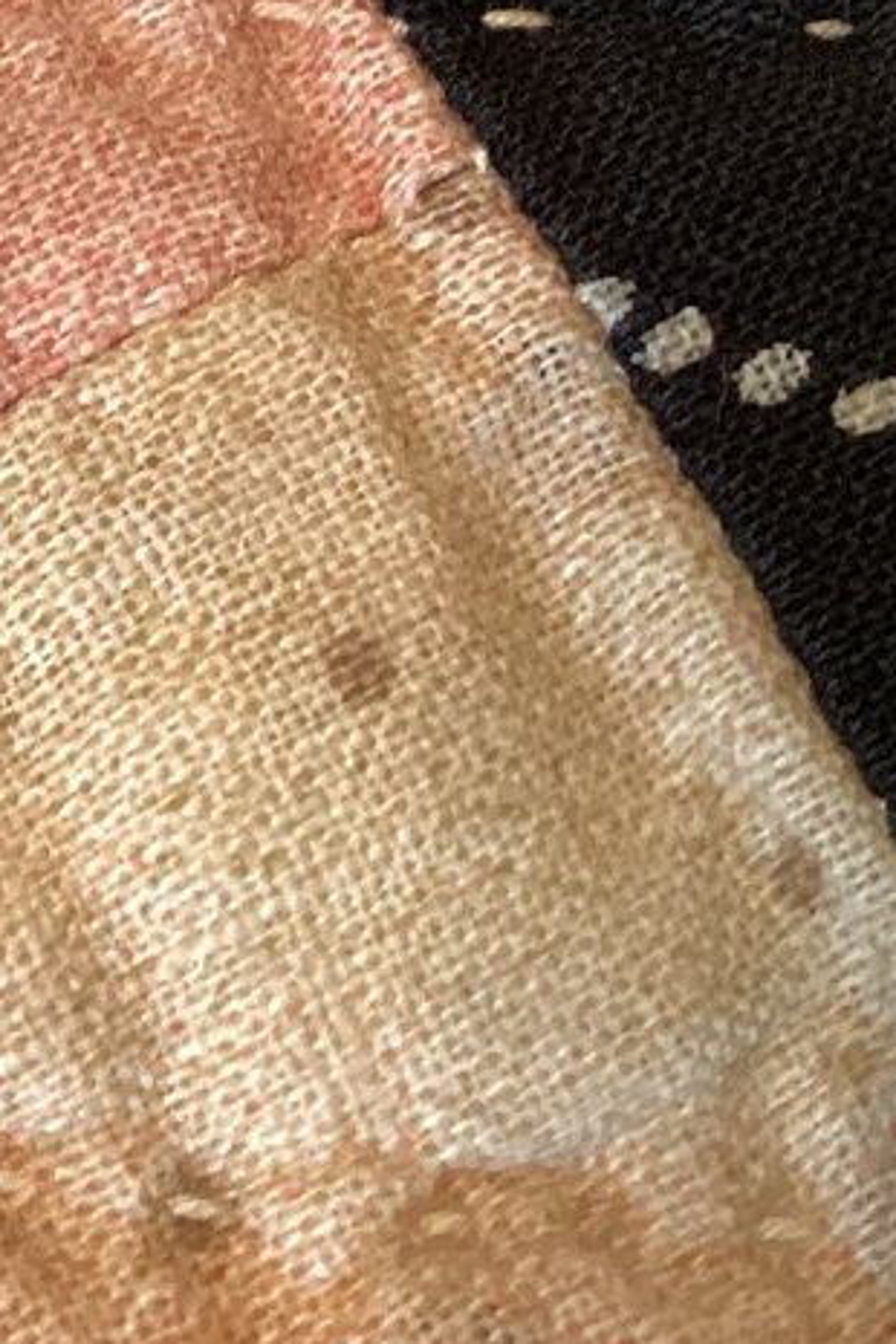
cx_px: -452
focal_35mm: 105
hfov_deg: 12.4
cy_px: -224
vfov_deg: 18.5
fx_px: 3920
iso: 250
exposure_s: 1/50
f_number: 2.4
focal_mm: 3.3
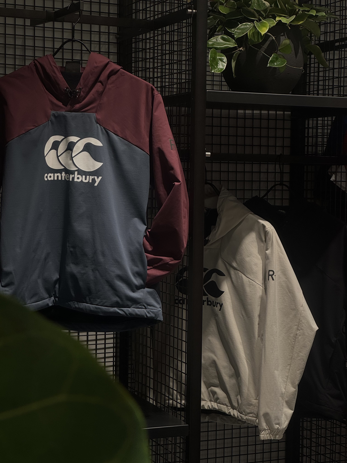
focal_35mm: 77
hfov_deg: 19.1
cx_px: 174
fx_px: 1029
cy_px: 232
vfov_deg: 25.3
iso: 40
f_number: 2.8
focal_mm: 9
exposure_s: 1/120
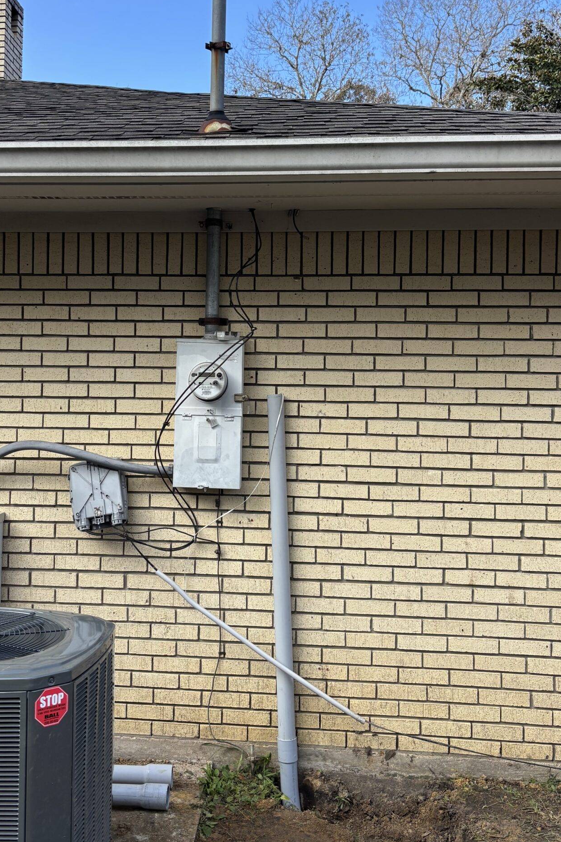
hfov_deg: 35.8
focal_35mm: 37
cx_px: 213
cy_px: 342
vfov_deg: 51.6
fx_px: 865
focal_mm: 5.96
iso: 50
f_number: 1.6
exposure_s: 1/1092
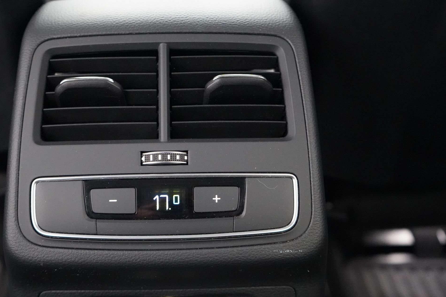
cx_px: 188
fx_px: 508
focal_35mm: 41
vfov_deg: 32.6
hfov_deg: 47.2
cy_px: 155
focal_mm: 31
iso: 12800
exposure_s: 1/25
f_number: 3.5
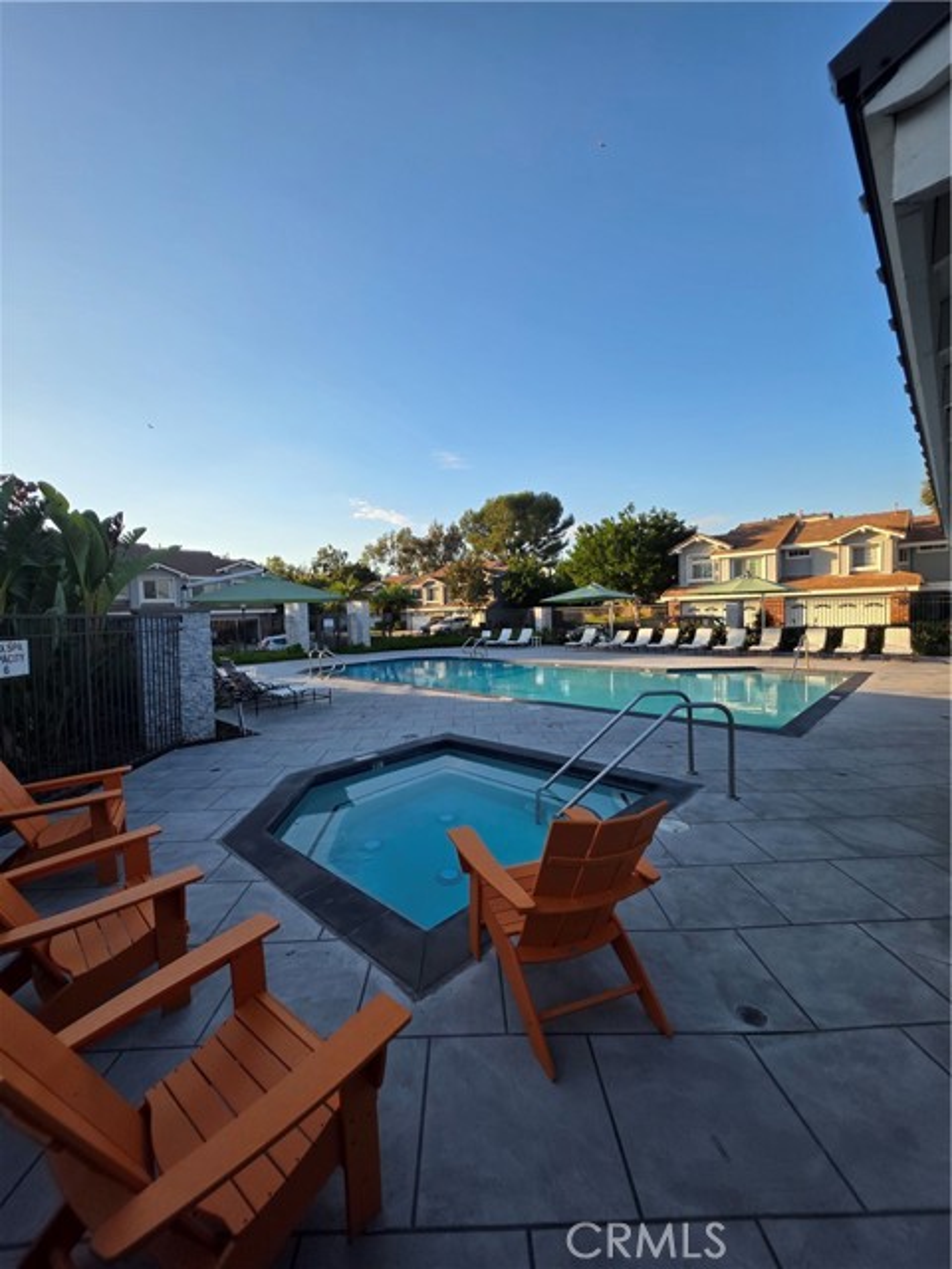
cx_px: 476
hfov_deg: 89.9
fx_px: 477
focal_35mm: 13
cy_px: 634
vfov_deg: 106.2
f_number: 1.9
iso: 40
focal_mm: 2.2
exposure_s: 1/892
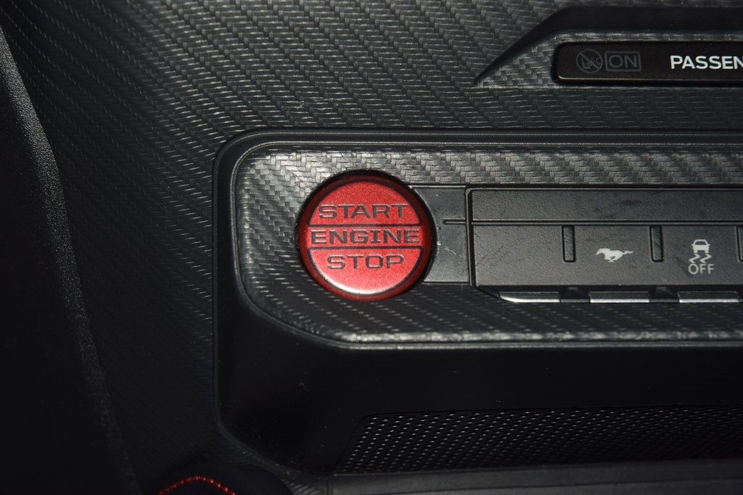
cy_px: 248
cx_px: 372
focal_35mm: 105
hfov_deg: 19.5
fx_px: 2167
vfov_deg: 13.0
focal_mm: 70
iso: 100
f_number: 8
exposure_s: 1/125
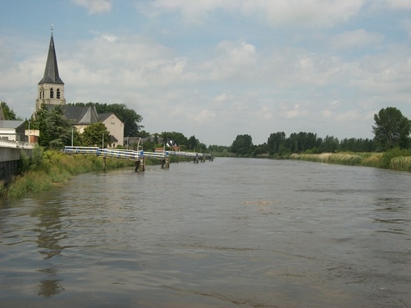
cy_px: 154
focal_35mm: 50
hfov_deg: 38.2
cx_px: 206
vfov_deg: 29.1
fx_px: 594
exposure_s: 1/160
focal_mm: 8.8
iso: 80
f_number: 11.2
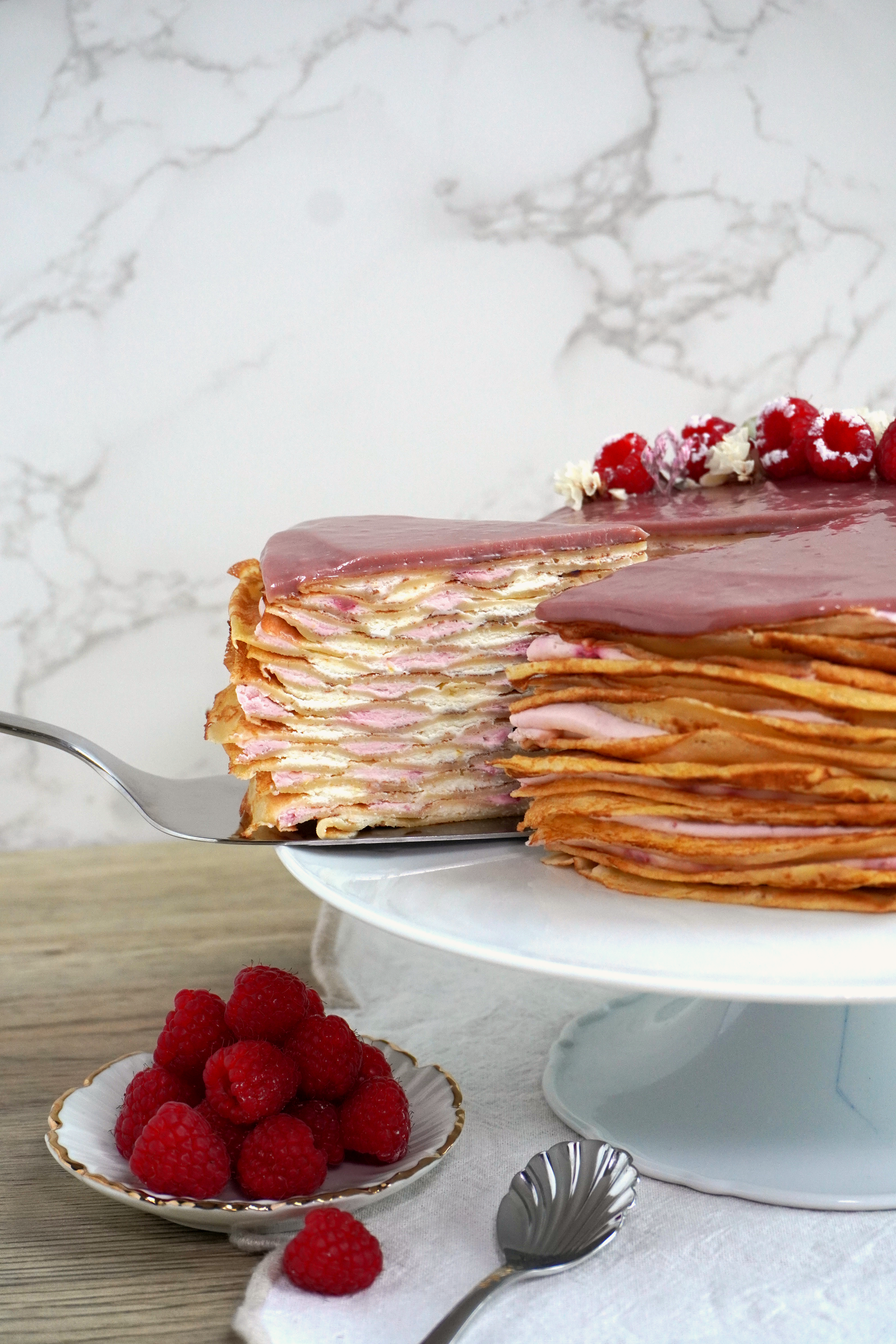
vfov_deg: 31.9
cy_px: 672
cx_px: 448
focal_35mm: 63
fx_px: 2352
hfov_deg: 21.6
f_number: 5.6
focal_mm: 42
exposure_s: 1/80
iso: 800
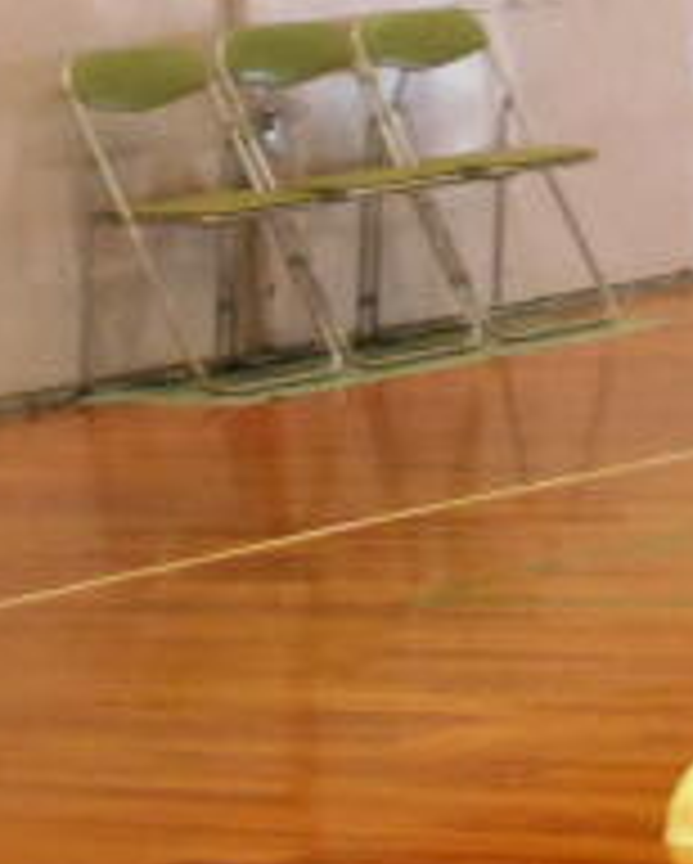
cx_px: 1246
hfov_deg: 6.1
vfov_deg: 7.8
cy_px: -40
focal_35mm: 247
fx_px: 6322
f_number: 5.8
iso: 800
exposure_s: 1/25
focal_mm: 13.5
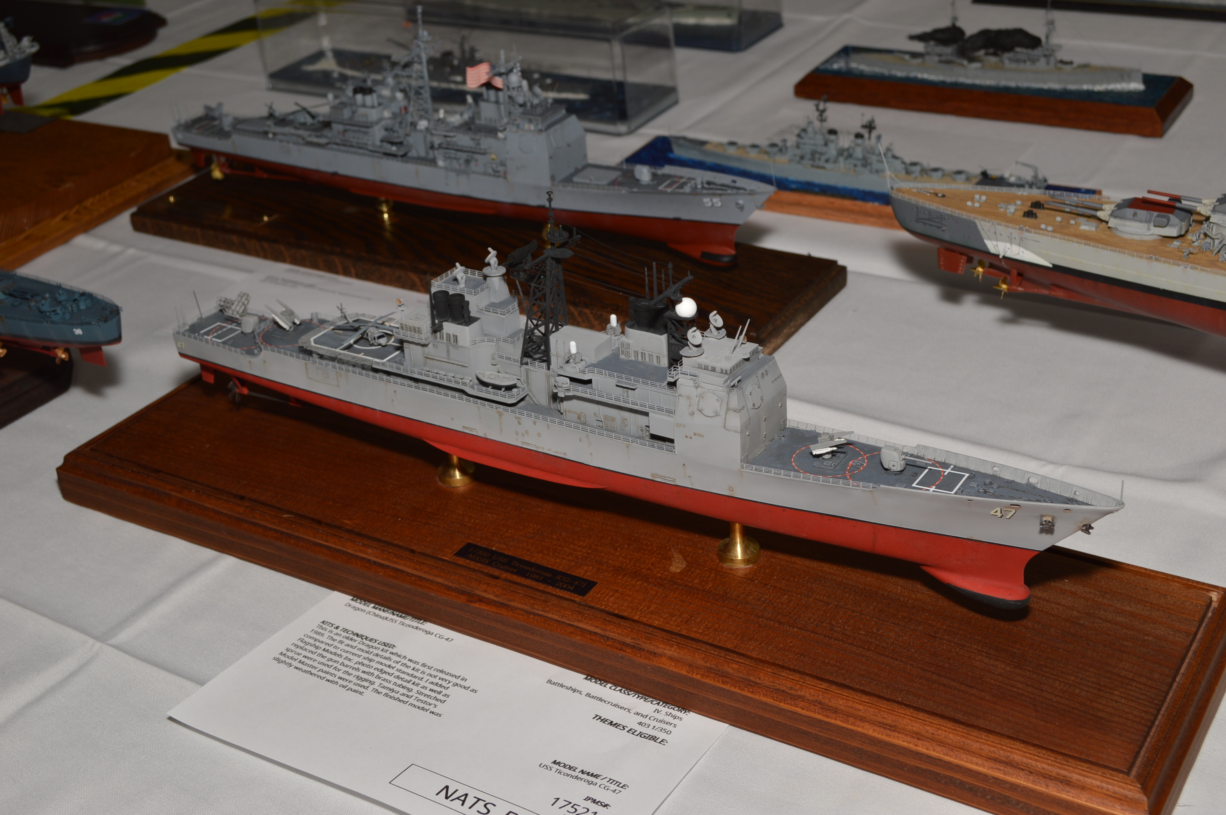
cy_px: 408
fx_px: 1633
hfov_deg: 41.1
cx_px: 613
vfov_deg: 28.0
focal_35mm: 48
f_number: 8
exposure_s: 1/60
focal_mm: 32
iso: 100
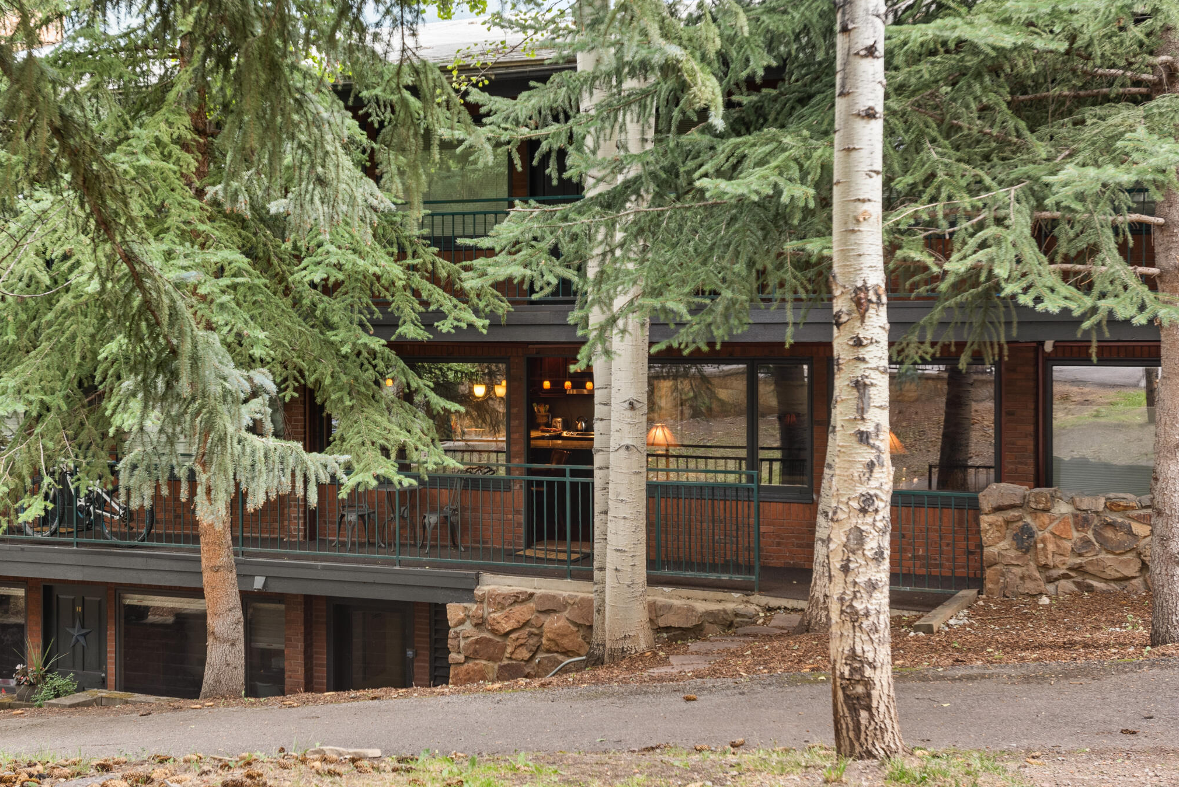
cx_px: 477
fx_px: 1704
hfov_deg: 38.0
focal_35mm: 52
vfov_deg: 26.0
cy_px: 344
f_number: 7.1
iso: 250
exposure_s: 1/40
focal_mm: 35
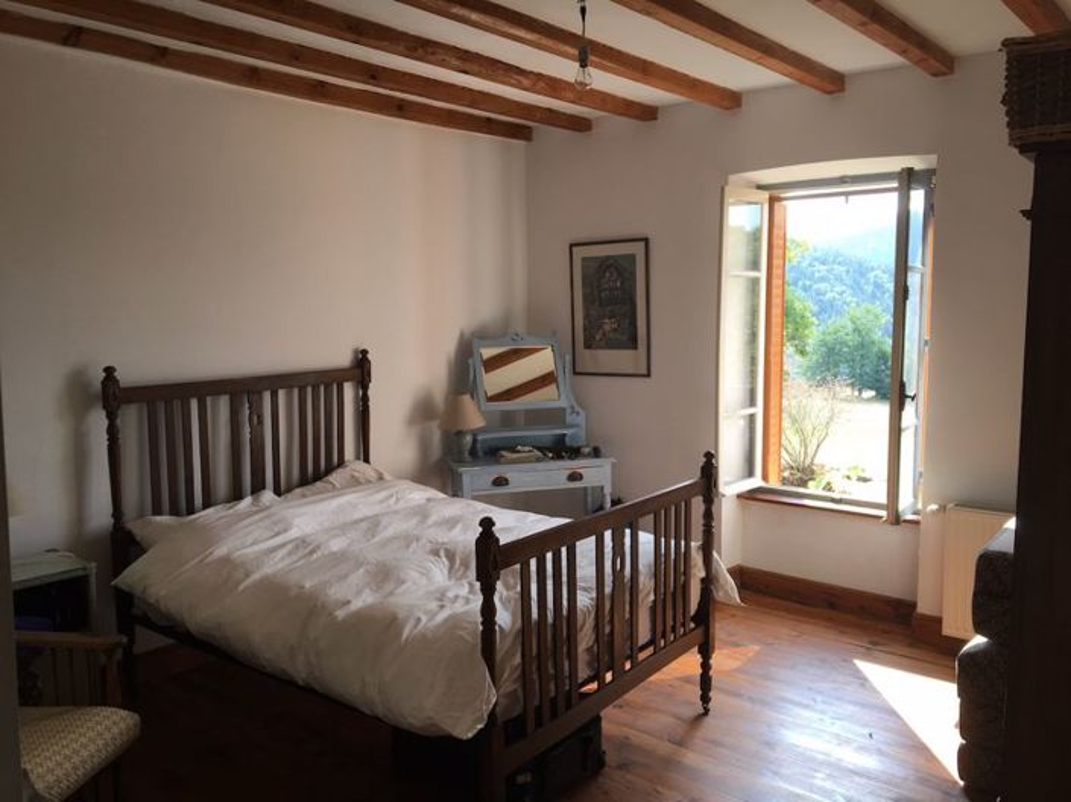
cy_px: 401
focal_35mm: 29
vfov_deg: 48.2
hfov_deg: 61.7
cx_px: 536
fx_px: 897
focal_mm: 4.15
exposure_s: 1/116
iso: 25
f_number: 2.2
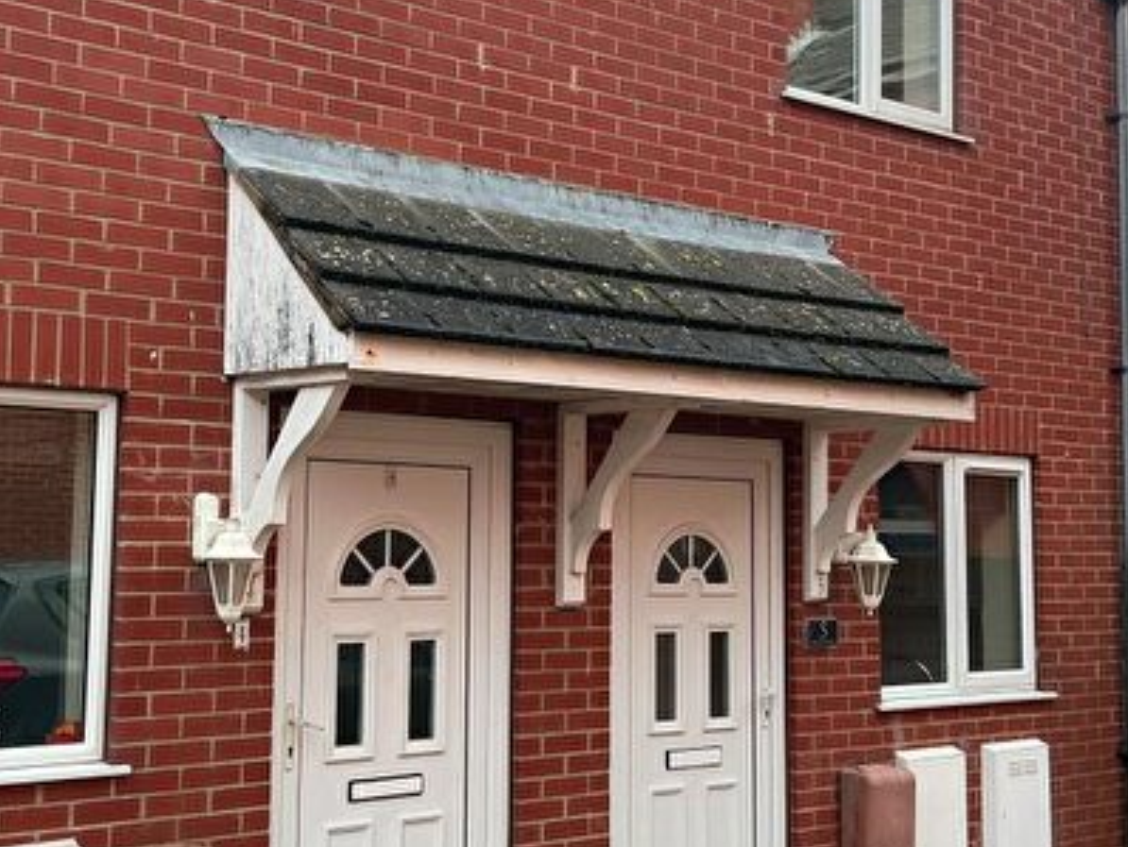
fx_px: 1663
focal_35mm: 51
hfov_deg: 37.3
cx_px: 445
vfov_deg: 28.6
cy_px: 384
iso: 25
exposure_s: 1/215
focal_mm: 3
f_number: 1.8
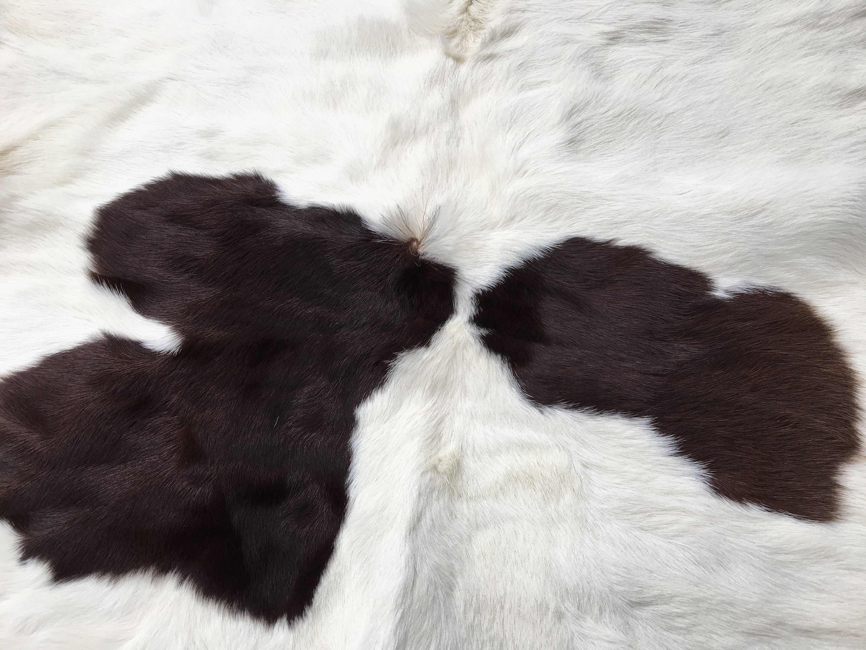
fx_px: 726
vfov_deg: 48.2
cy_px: 325
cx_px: 433
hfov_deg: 61.7
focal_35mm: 29
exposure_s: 1/100
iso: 25
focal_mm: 4.15
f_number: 2.2
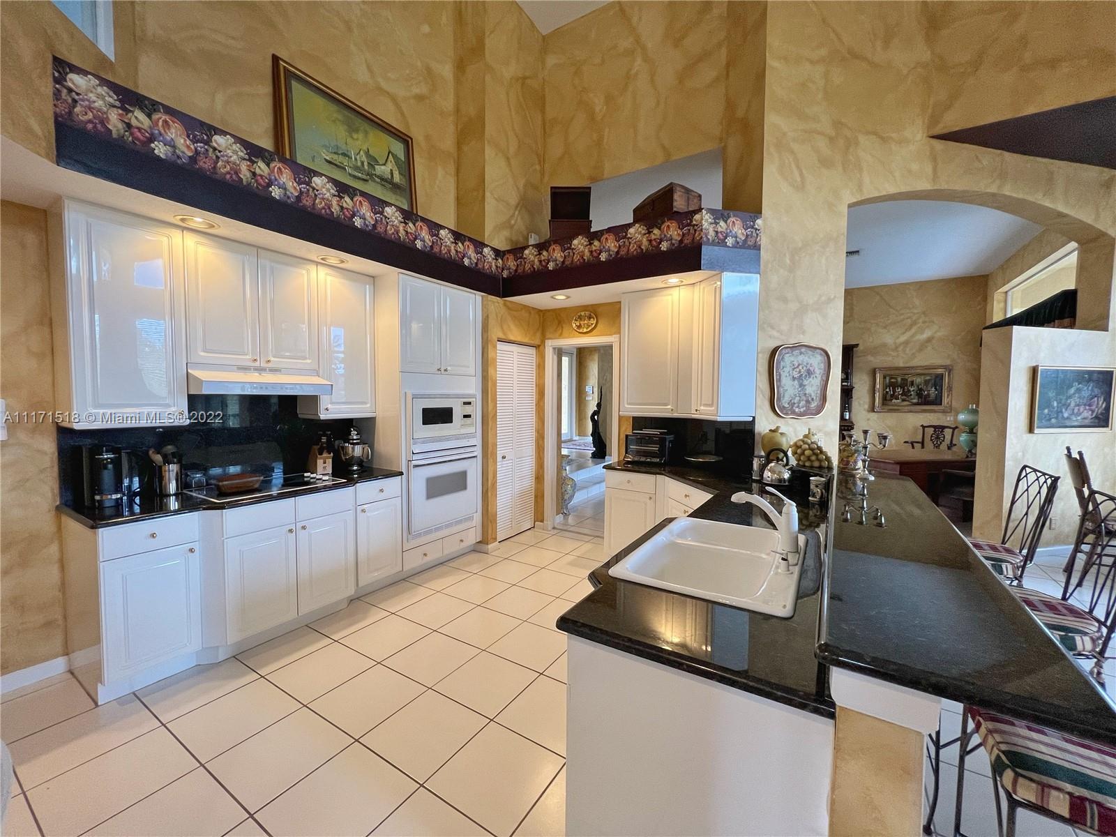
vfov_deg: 89.9
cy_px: 418
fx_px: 419
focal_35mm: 13
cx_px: 558
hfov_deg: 106.2
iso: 160
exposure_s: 1/120
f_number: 1.8
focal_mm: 1.57
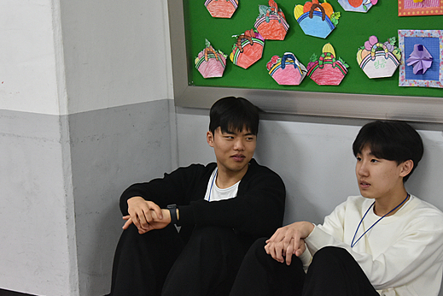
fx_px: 1366
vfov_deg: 12.3
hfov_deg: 18.4
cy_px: 173
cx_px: 248
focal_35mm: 111
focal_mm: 72
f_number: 5.6
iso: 3600
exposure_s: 1/125
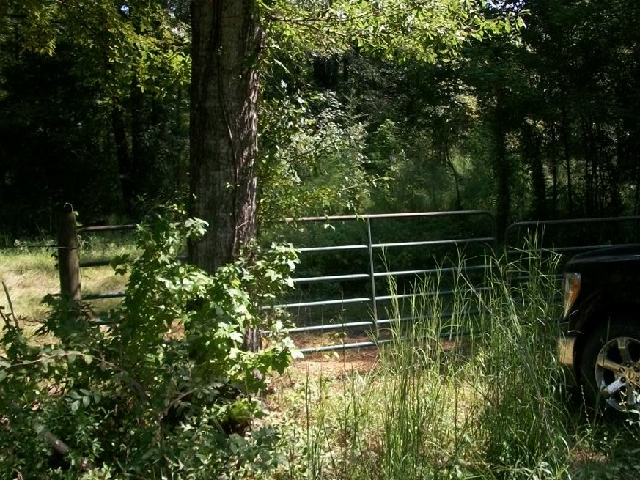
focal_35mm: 44
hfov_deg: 42.9
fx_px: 814
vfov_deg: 32.8
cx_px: 349
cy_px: 290
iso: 80
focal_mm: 5.7
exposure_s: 1/500
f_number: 2.9
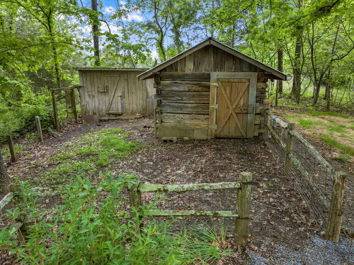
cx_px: 177
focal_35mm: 24
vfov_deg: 56.8
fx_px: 245
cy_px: 132
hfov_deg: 71.6
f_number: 2.8
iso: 160
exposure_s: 1/60
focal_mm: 12.29
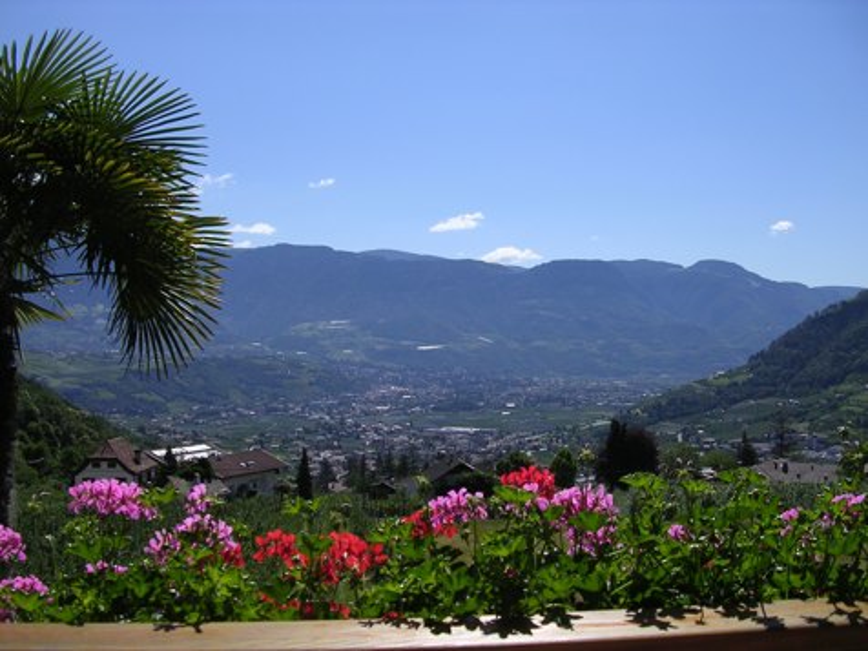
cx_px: 434
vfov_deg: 37.7
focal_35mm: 38
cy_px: 326
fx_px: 953
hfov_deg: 49.0
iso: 100
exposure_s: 1/1333
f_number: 2.8
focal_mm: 5.8
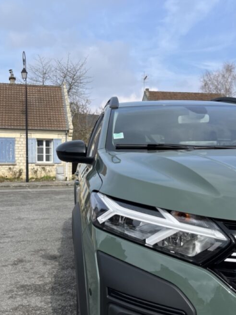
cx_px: 94
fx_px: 363
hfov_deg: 35.8
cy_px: 189
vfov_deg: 46.5
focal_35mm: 40
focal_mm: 5.1
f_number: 1.6
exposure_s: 1/2688
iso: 50
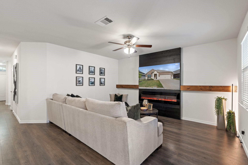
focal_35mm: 16
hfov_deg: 96.7
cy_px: 82
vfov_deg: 73.7
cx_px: 124
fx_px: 110
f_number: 8
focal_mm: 16
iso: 200
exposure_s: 3.2
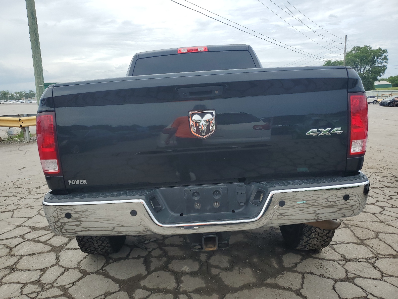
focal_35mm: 26
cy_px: 150
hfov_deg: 67.3
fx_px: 299
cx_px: 199
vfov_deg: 53.1
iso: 50
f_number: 1.5
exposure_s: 1/2000
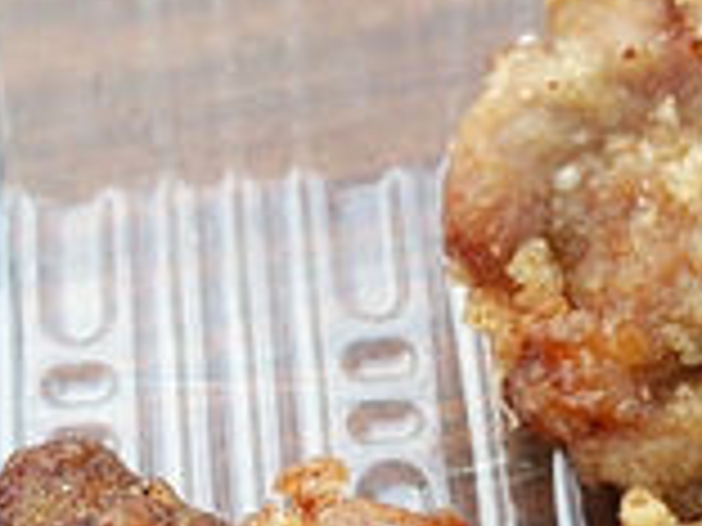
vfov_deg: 18.6
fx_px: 1562
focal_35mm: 77
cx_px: 724
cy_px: 530
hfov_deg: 24.1
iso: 40
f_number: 1.94
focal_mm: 4.06
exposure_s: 1/200
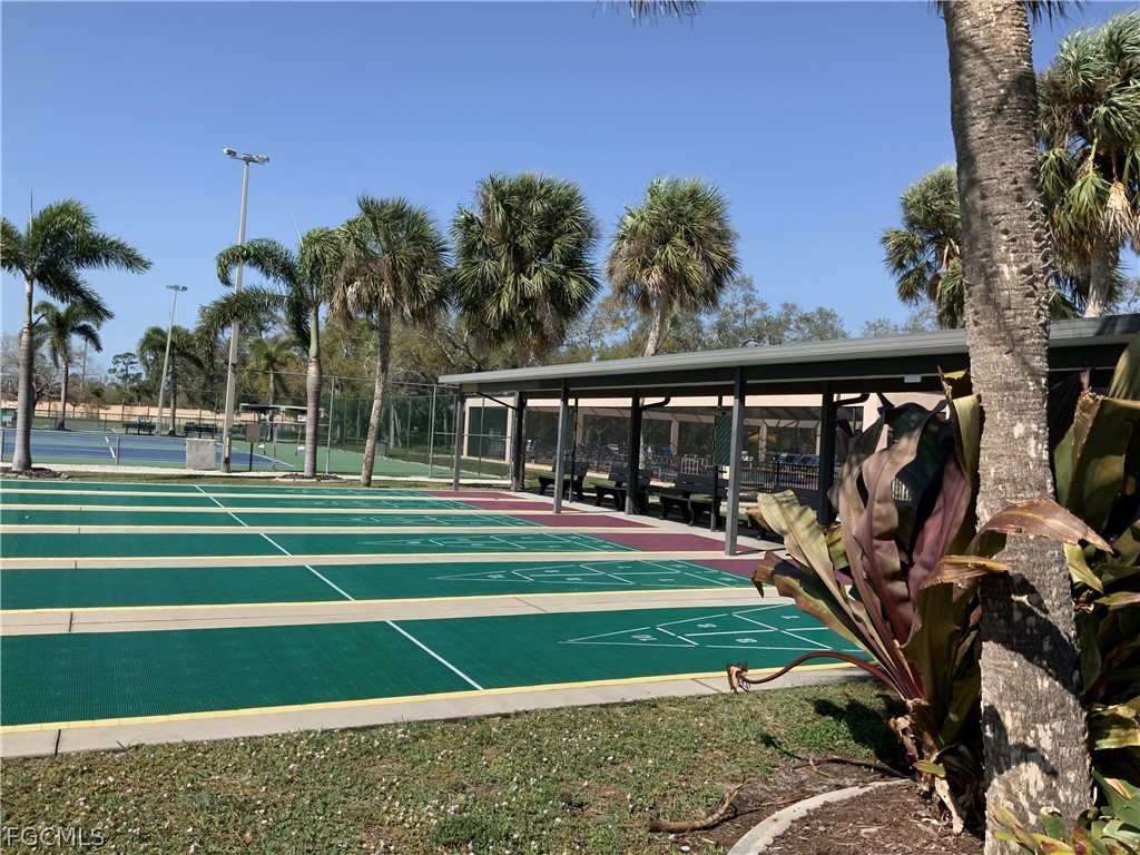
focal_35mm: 29
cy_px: 428
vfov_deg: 48.2
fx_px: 955
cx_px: 570
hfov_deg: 61.7
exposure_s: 1/1984
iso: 16
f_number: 1.8
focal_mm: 3
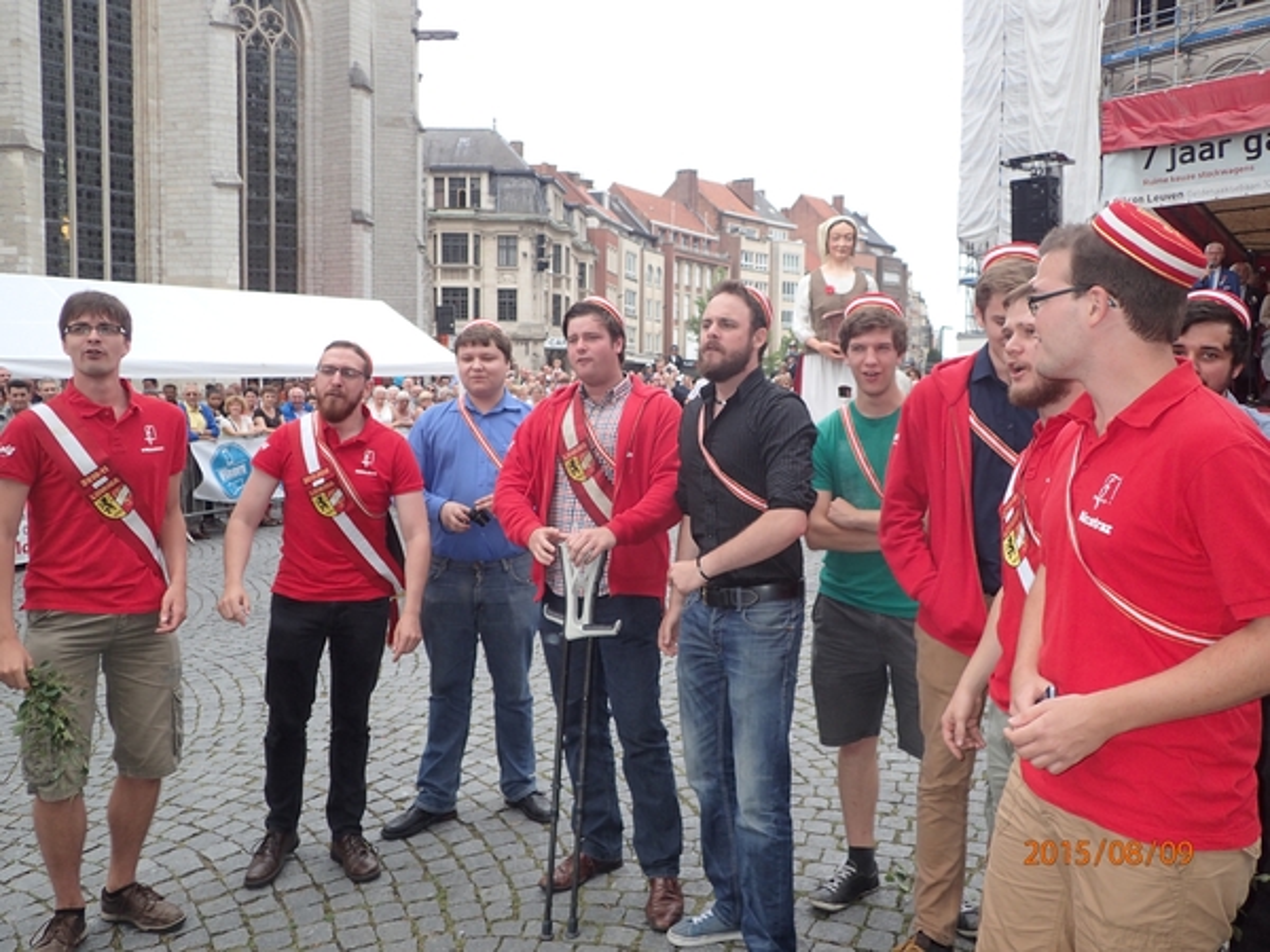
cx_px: 635
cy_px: 476
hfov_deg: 63.4
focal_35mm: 28
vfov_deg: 49.7
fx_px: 1027
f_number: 2.2
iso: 100
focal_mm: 5.14
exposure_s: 1/500
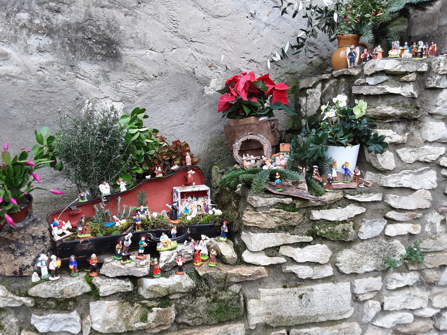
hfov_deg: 63.4
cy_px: 168
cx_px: 224
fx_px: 362
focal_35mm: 28
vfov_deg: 49.7
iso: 40
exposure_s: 1/50
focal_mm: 2.9
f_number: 1.9
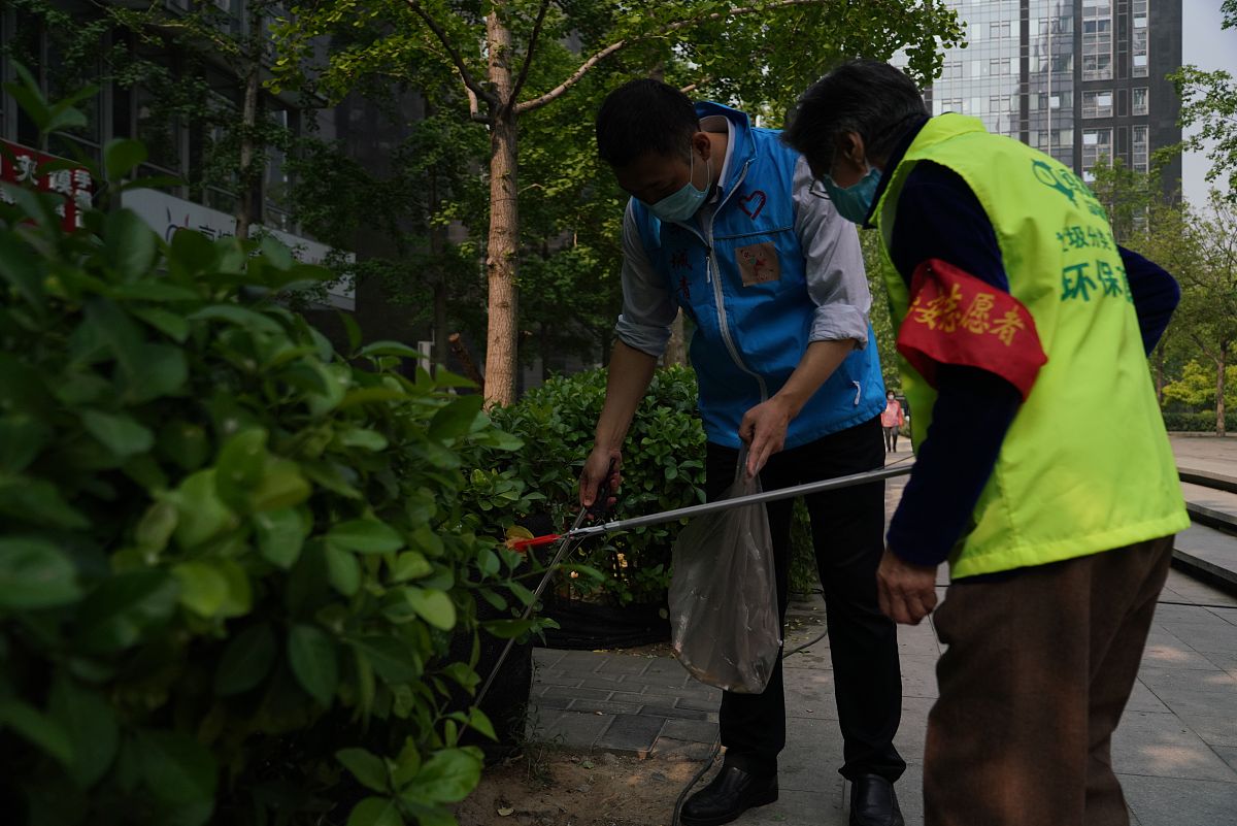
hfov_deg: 61.9
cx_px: 618
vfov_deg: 43.6
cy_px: 413
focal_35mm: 30
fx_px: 1031
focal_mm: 30
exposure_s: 1/6400
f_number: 4
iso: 1000
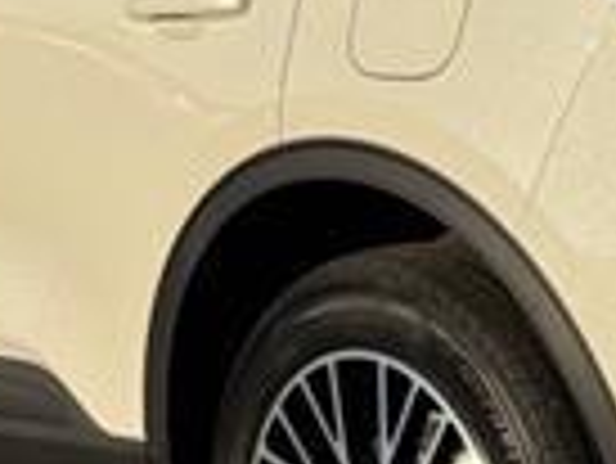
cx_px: 436
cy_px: 117
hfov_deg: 8.8
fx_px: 3990
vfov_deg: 6.6
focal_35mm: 224
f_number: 1.78
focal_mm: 6.76
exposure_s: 1/5848
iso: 64
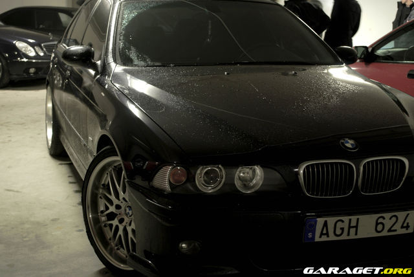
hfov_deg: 35.0
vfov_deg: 23.8
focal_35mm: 57
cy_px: 138
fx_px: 656
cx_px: 207
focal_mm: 38
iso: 200
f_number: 5.3
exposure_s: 1/1.3
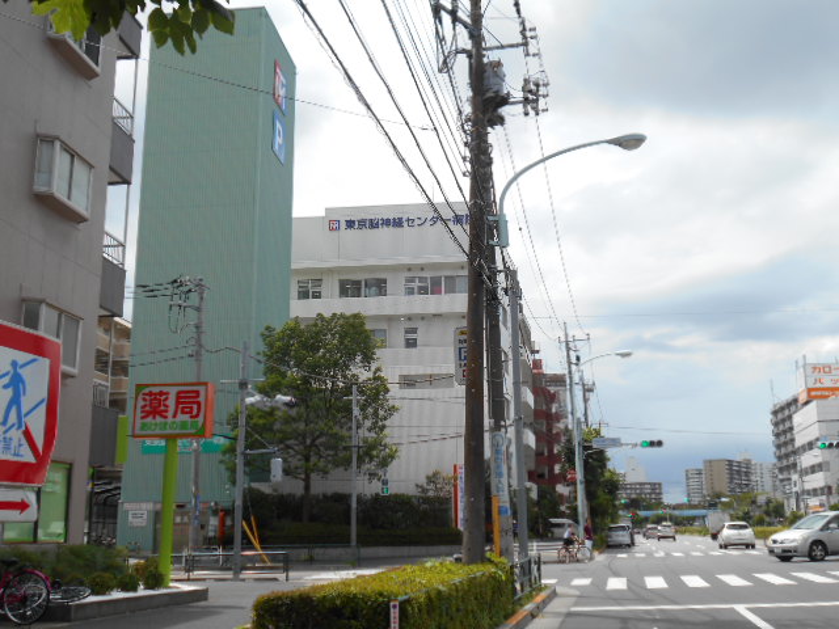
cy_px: 314
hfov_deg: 47.9
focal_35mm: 39
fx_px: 945
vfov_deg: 36.8
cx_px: 420
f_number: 3.9
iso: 80
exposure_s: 1/640
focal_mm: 6.7
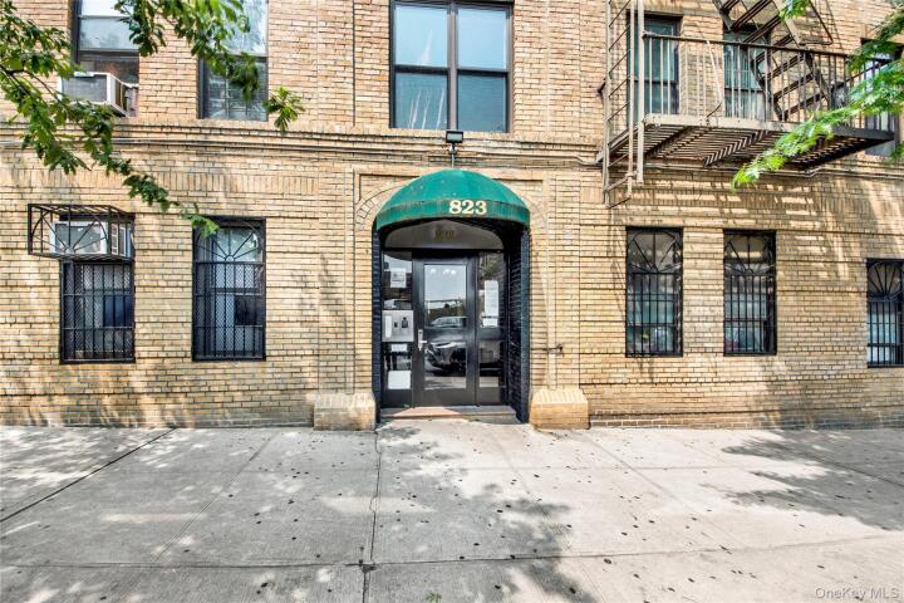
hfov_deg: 109.4
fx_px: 320
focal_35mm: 13
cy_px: 302
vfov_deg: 86.5
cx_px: 452
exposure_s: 1/160
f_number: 8
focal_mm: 8.5
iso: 100
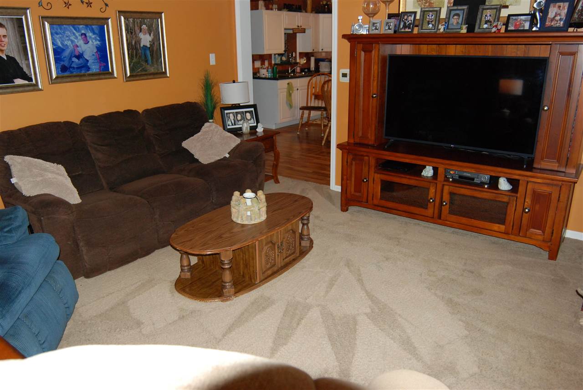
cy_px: 195
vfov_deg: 48.0
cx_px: 292
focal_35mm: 27
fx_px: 438
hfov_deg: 67.3
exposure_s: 1/60
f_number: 5.6
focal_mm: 18
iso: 800
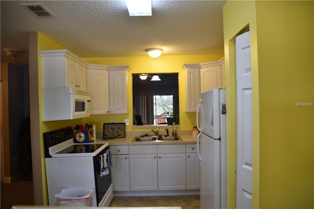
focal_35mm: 24
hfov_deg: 73.8
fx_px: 209
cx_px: 157
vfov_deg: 53.1
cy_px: 104
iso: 450
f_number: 4
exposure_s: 1/60
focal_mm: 16
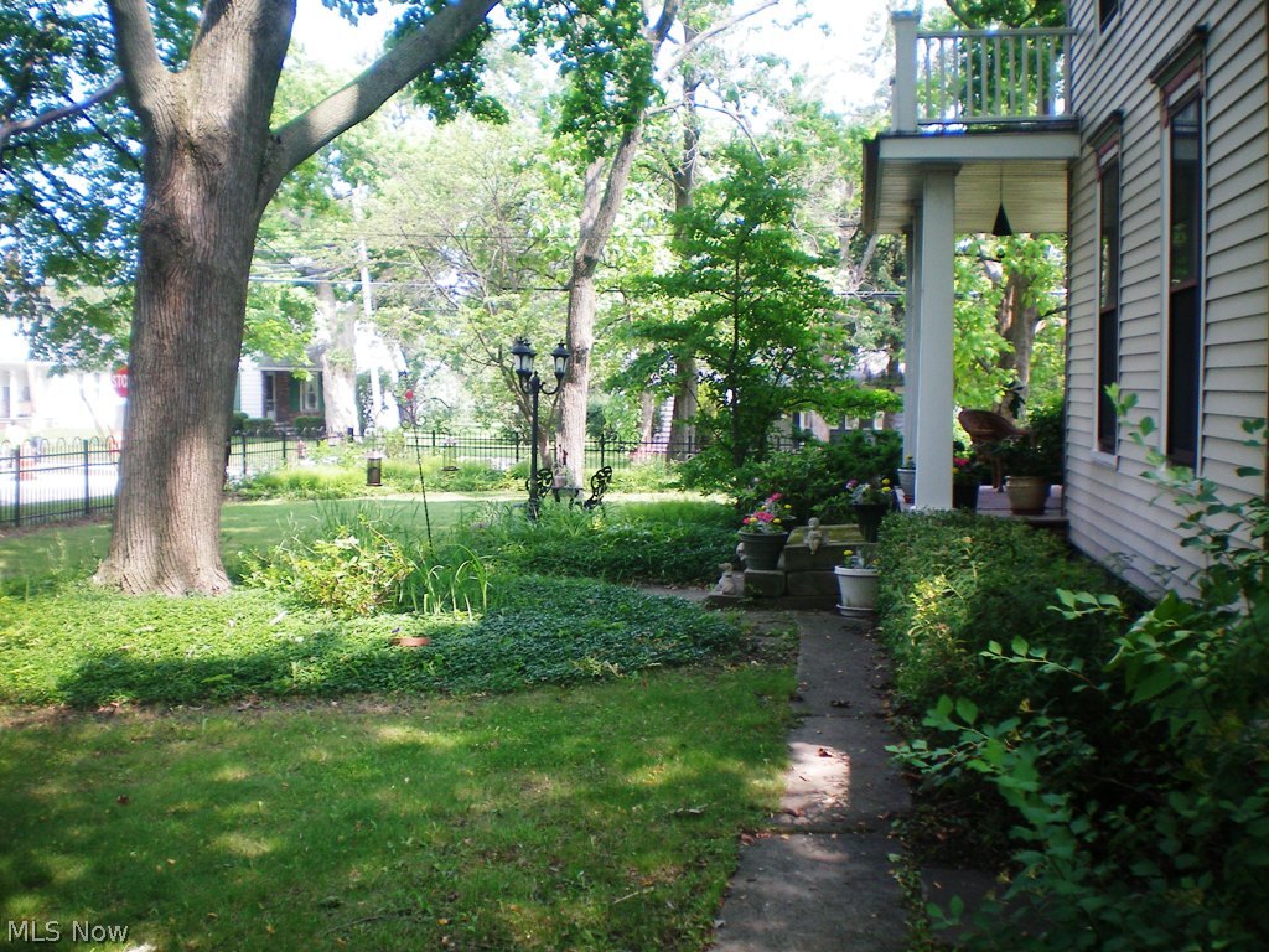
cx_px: 634
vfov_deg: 37.7
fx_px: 1393
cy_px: 476
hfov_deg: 49.0
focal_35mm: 38
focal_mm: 6.3
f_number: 3.1
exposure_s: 1/100
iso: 64
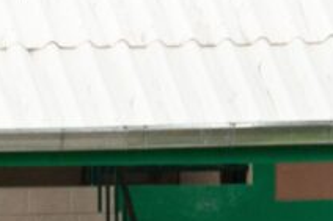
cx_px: -179
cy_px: 486
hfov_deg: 2.8
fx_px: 6852
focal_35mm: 741
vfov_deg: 1.8
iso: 640
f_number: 5.6
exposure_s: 1/500
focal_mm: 105
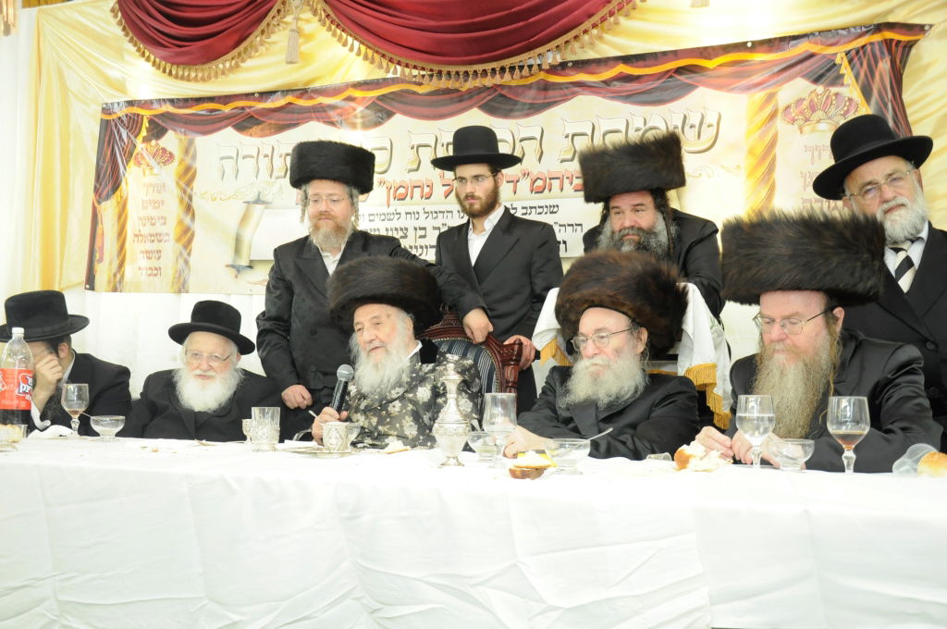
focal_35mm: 39
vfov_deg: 34.1
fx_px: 1025
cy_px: 314
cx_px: 474
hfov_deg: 49.6
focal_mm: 26
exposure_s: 1/50
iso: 1000
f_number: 5
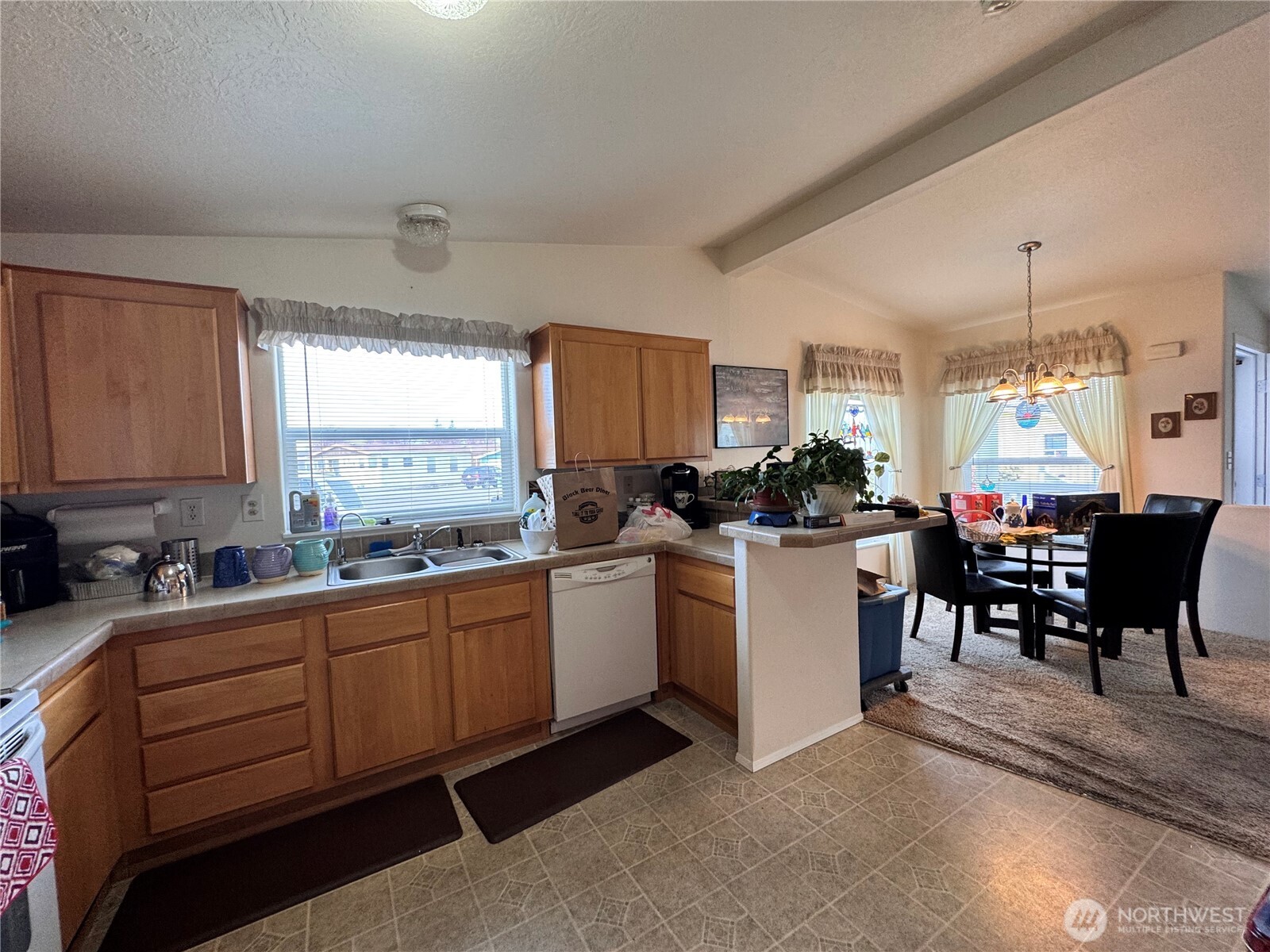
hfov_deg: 102.1
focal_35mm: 14
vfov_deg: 85.7
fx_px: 514
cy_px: 476
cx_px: 635
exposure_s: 1/120
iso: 160
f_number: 2.2
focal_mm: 2.22
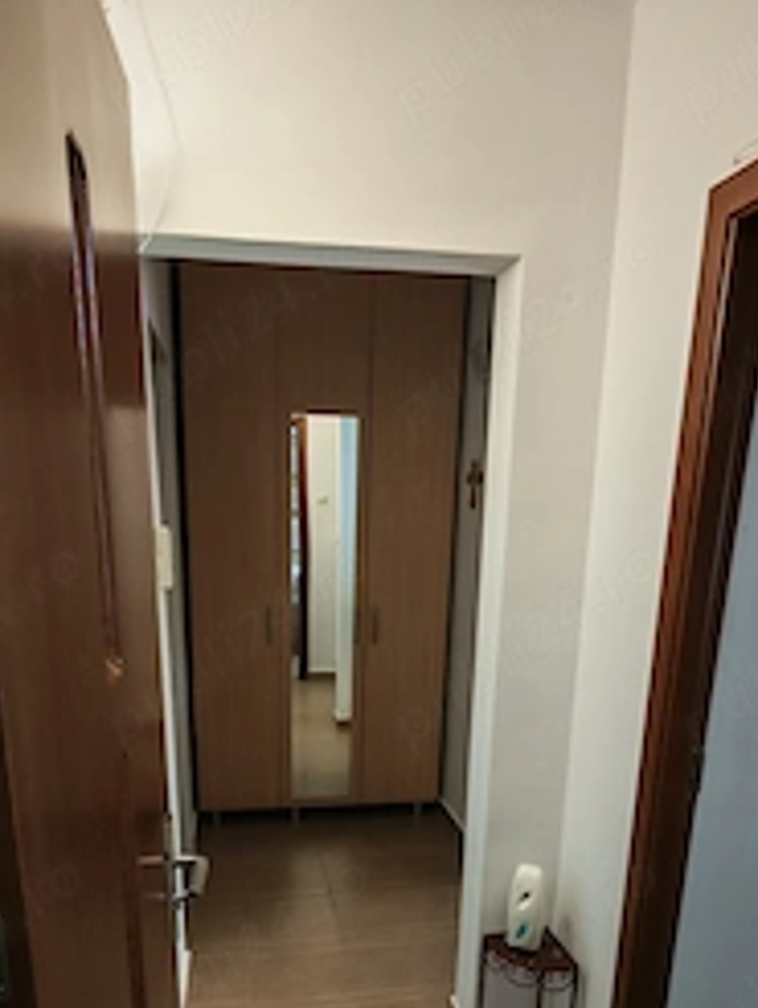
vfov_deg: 64.5
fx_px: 758
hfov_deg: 53.1
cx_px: 381
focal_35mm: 26
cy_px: 713
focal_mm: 1.96
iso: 320
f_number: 2.2
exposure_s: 1/33
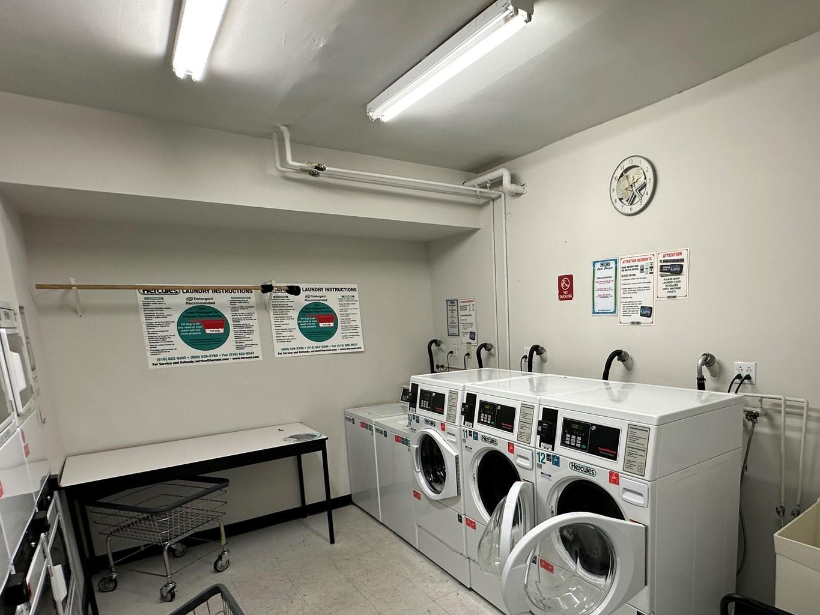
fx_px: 498
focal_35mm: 21
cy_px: 398
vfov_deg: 62.2
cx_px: 517
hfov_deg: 77.5
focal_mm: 2.22
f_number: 2.2
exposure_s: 1/103
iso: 125
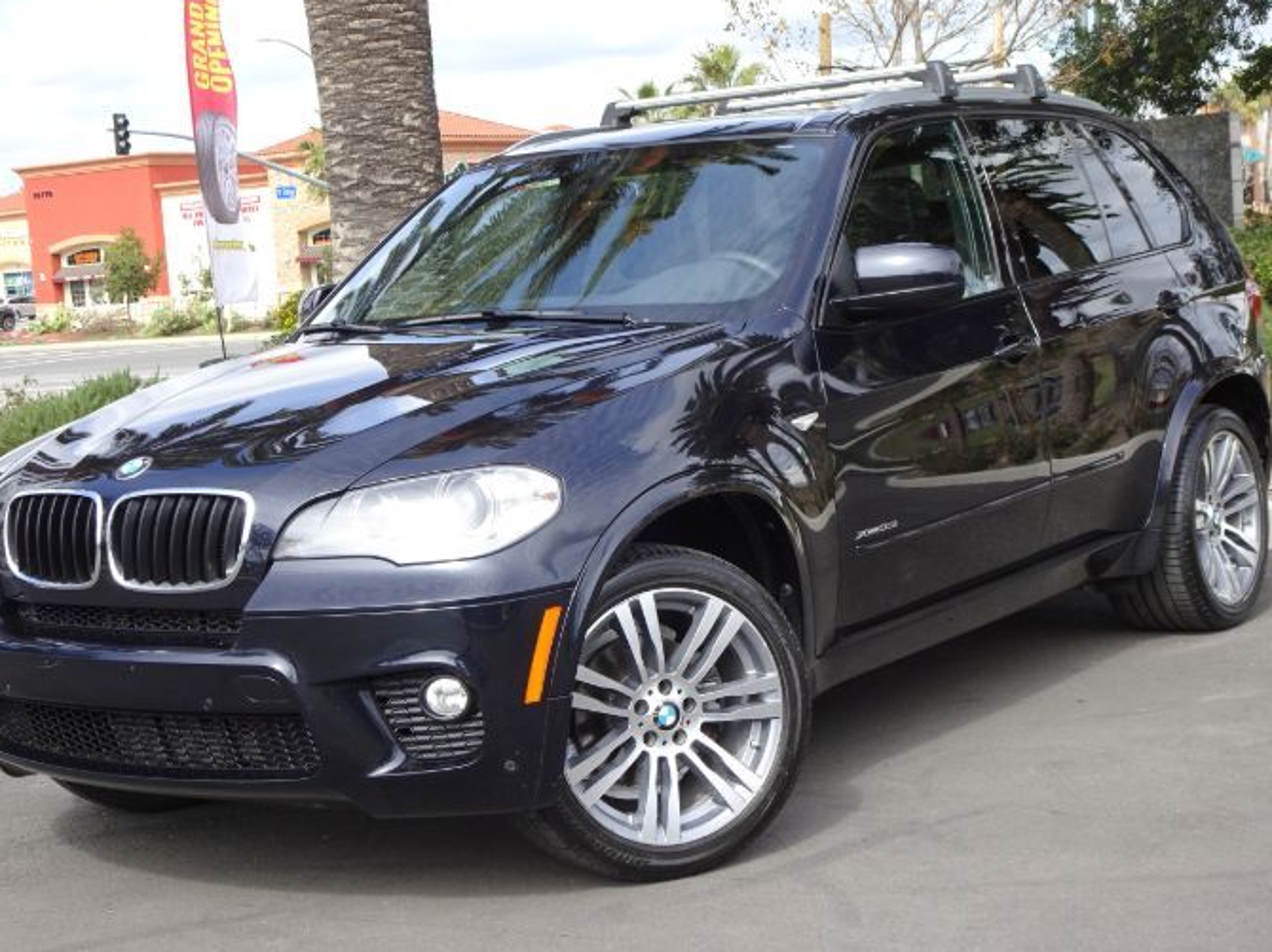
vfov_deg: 24.0
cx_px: 598
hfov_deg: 31.7
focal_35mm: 61
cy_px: 502
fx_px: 2241
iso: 80
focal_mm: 9.52
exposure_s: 1/250
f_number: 4.5
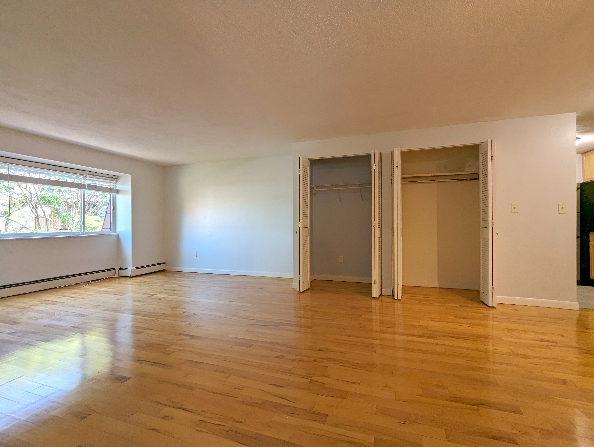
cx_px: 297
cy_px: 224
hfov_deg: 94.4
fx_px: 275
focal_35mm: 16
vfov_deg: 78.2
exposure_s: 1/60
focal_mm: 2.35
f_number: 2.2
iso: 62
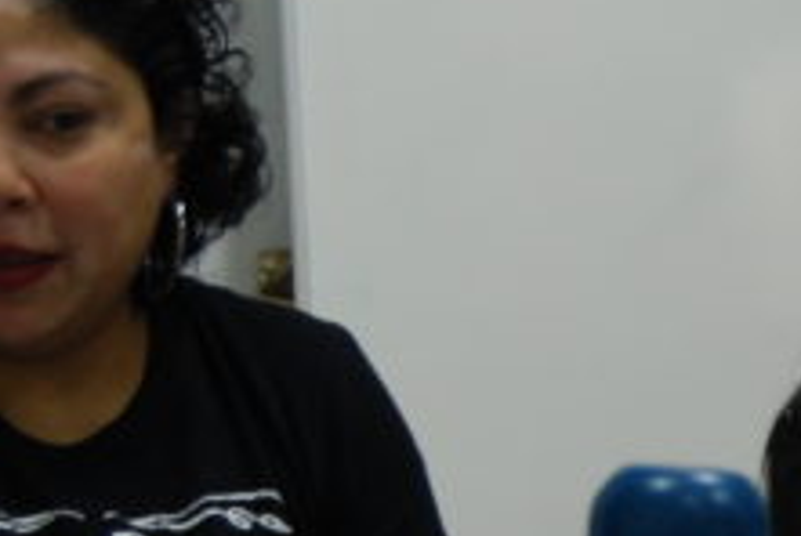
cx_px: 692
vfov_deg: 9.0
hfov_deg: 13.3
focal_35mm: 153
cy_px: 462
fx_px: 3409
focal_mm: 22
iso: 320
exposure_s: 1/30
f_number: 3.8
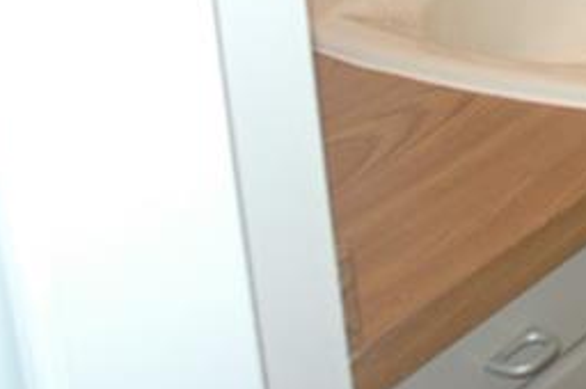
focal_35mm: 120
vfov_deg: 10.6
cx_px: 783
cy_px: -350
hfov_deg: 16.1
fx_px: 1951
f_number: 3.8
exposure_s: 1/60
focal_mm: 20
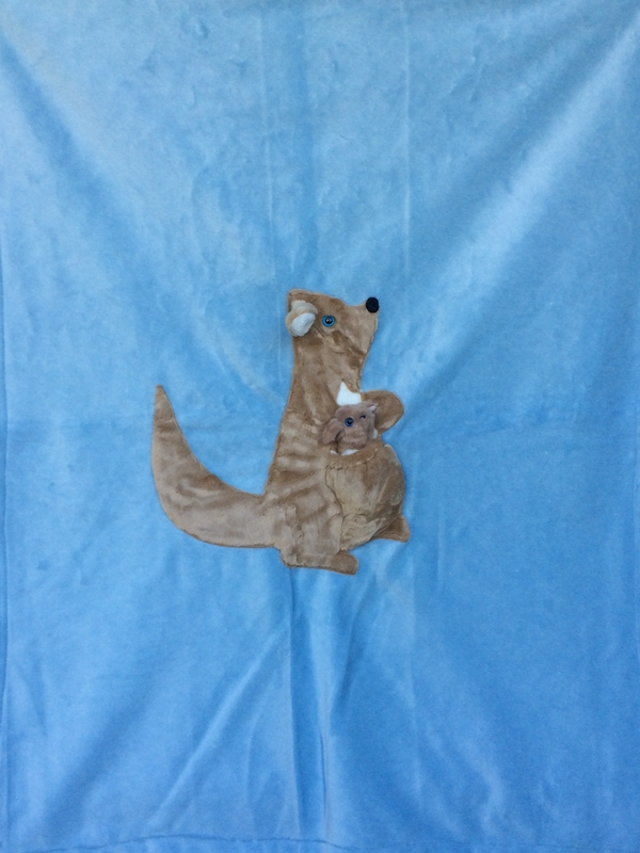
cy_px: 426
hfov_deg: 48.2
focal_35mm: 29
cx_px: 320
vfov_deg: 61.7
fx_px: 715
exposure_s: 1/202
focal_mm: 4.15
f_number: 2.2
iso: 32
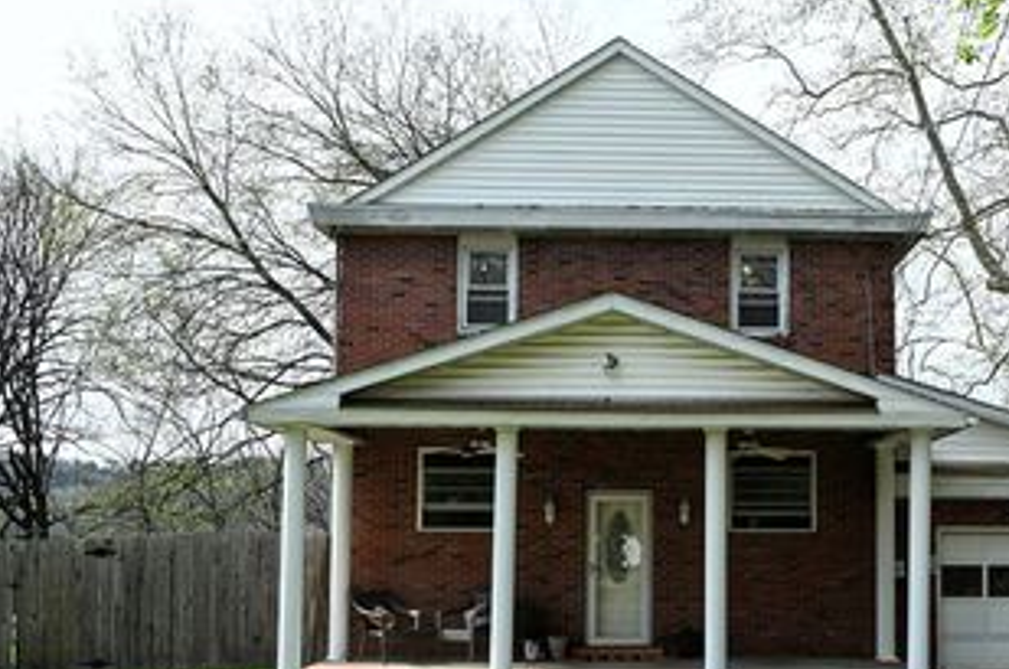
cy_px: 449
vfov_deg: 28.1
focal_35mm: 47
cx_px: 751
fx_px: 1327
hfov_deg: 40.5
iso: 100
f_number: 8
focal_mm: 19.5
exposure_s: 1/160
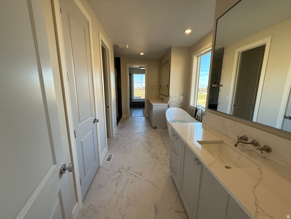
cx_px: 146
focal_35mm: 14
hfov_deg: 102.1
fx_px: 118
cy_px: 110
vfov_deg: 85.7
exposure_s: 1/120
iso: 64
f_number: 2.2
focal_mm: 2.22
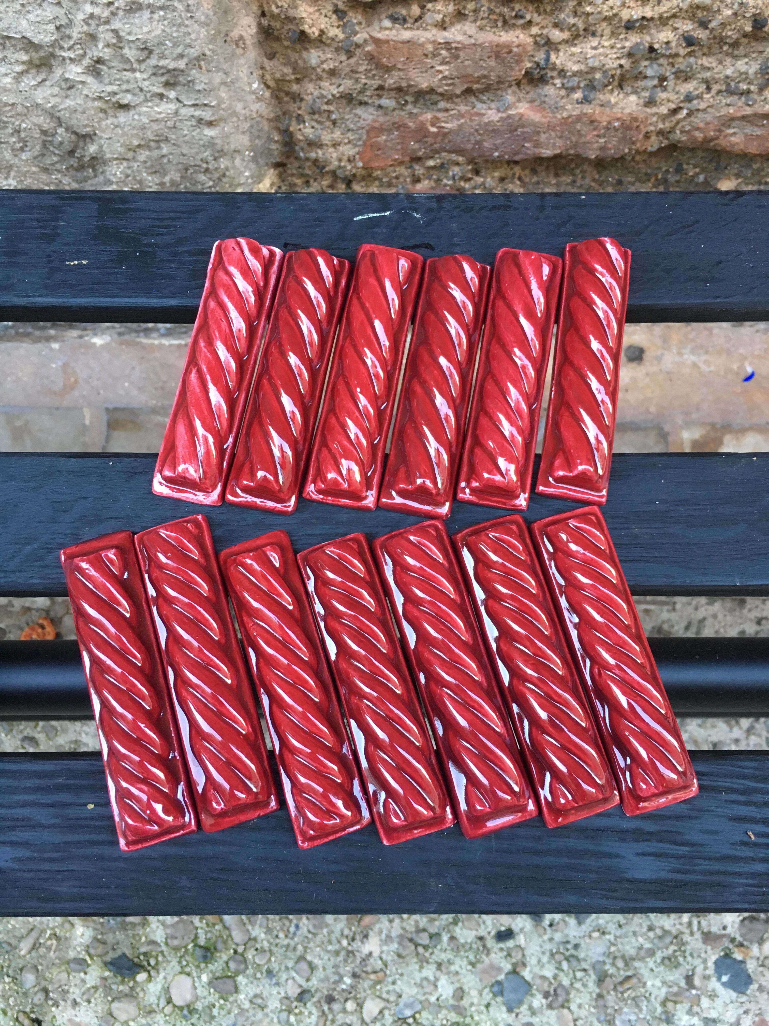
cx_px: 384
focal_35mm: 29
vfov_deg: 61.7
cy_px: 513
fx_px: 859
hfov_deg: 48.2
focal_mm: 4.15
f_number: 2.2
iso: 160
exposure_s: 1/33
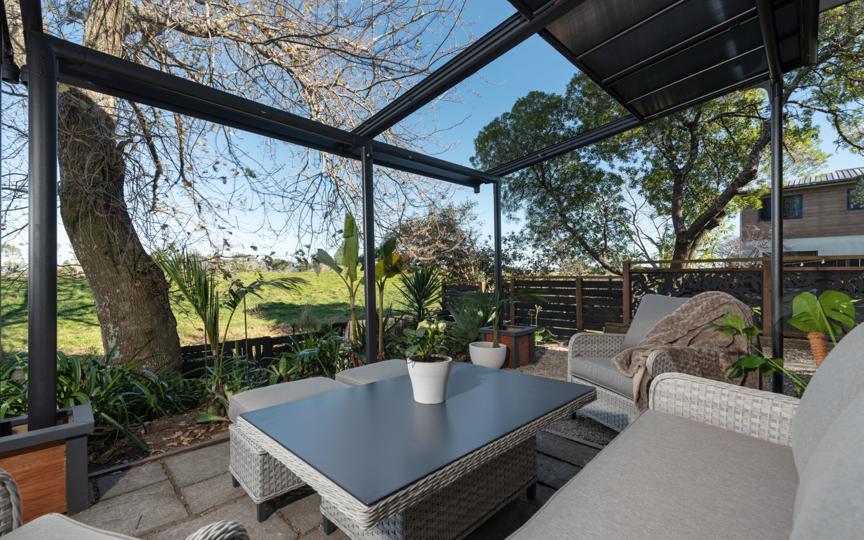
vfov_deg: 71.2
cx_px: 414
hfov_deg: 97.8
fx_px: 377
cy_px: 279
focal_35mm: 16
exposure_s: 1/25
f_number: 8
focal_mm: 15
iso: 125
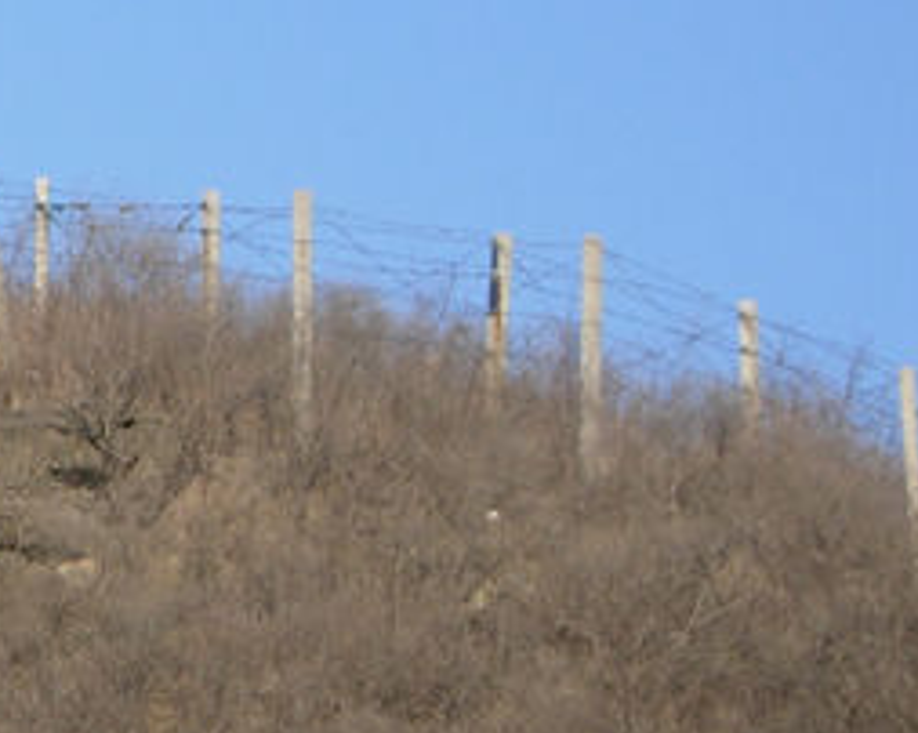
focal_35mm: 487
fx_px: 13221
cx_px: -795
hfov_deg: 3.9
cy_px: 570
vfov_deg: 3.2
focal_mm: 26.3
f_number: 5.8
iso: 50
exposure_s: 1/313
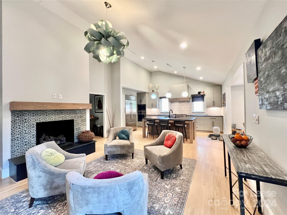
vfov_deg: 89.9
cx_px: 144
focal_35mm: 13
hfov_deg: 106.2
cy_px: 108
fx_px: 108
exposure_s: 1/60
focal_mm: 1.57
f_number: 1.8
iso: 250
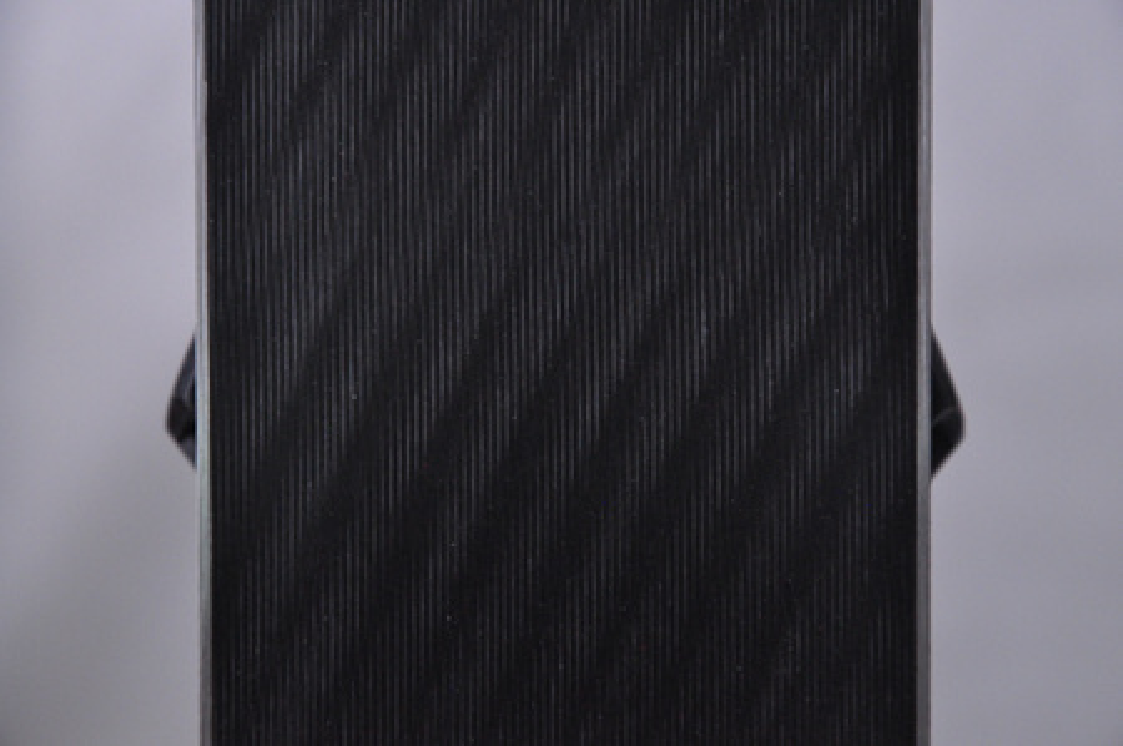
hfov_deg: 13.1
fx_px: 4908
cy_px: 373
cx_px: 562
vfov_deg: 8.7
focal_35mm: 158
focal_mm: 105
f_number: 9.5
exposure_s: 1/125
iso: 3200
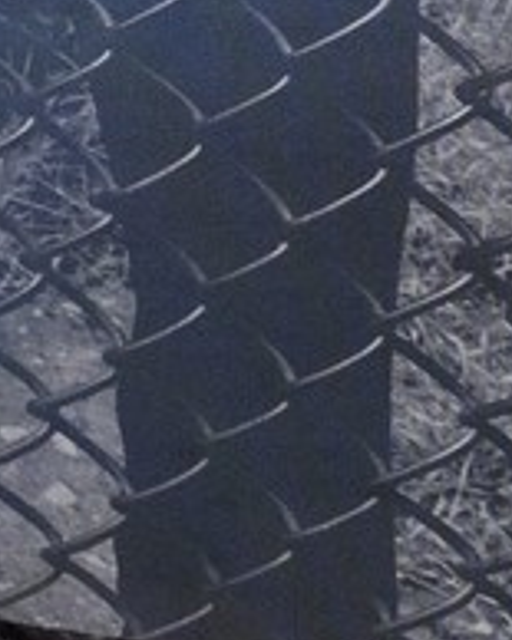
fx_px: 3526
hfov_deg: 6.7
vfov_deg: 9.2
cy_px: -960
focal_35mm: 186
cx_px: -1510
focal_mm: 24
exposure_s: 1/40
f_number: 4.5
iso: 800
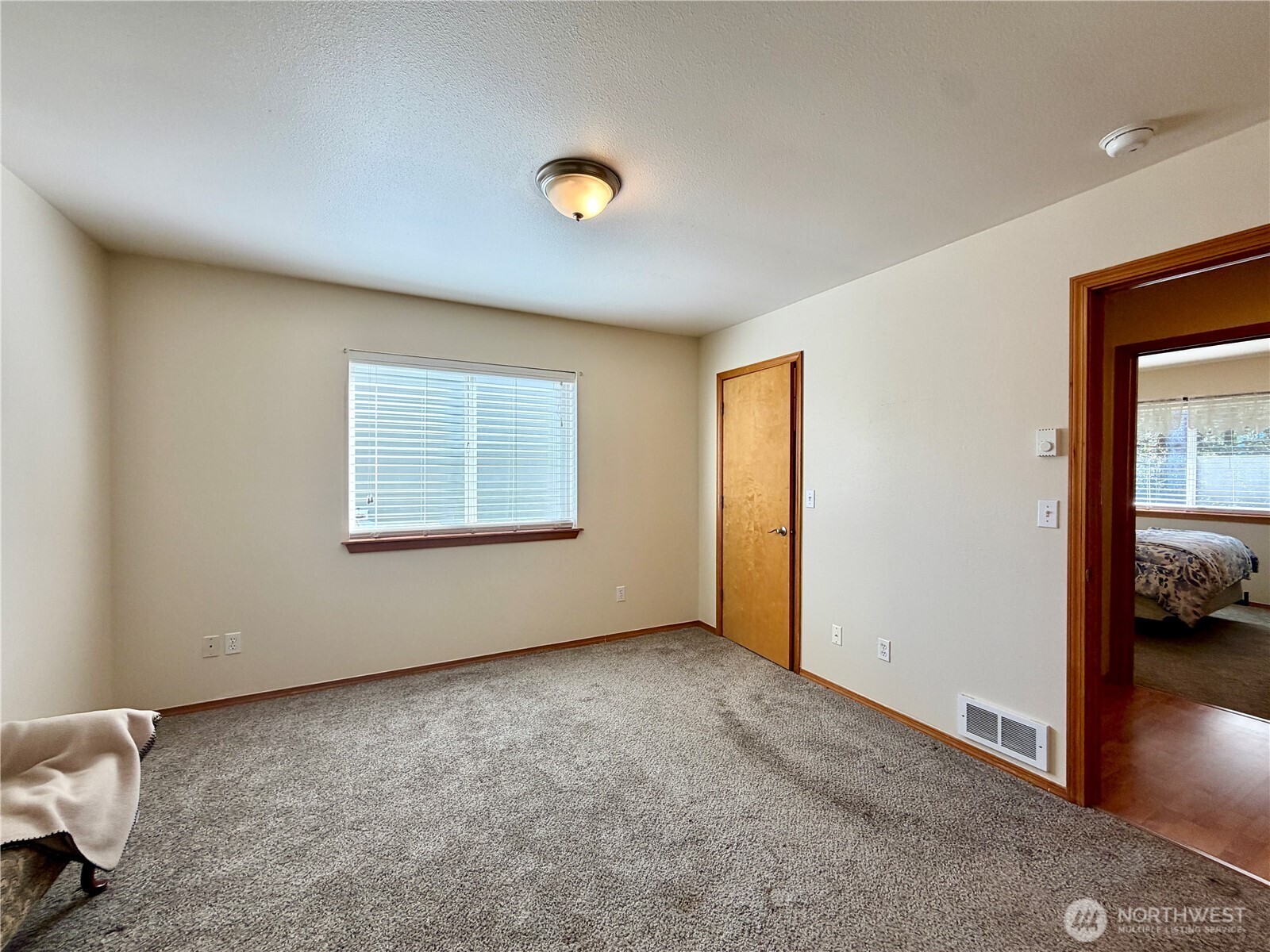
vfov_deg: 85.7
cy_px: 476
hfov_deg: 102.1
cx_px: 635
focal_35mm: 14
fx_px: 514
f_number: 2.2
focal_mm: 2.22
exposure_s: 1/120
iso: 64
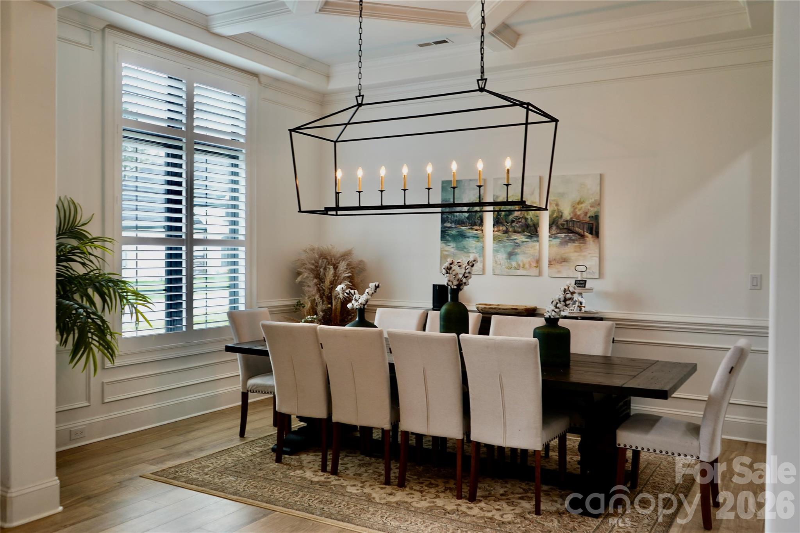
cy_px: 266
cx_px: 400
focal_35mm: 29
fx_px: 644
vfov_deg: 45.0
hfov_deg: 63.7
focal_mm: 29
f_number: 4
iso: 100
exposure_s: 1/40
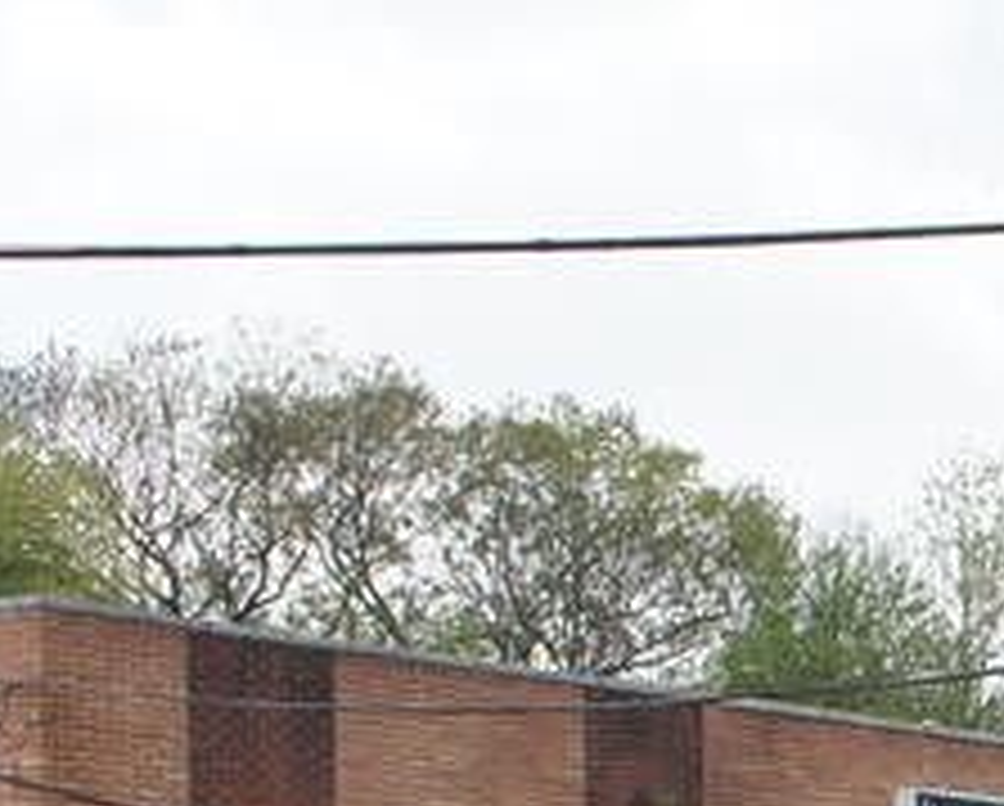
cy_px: 1524
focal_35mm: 142
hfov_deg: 12.4
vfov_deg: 10.2
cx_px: 1823
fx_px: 4225
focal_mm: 22
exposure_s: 1/200
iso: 200
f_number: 8
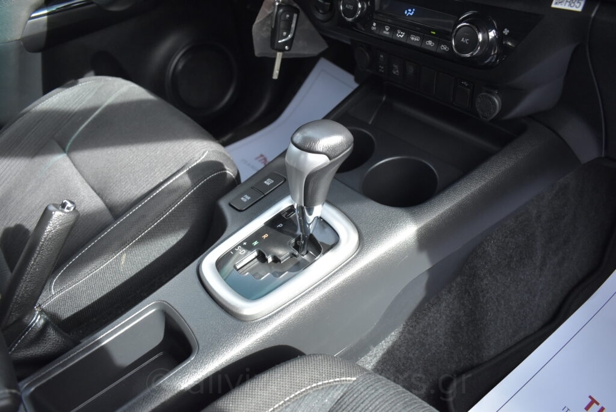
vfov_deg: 48.0
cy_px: 206
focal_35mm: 27
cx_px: 308
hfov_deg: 67.4
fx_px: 462
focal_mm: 18
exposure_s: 1/1000
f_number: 3.5
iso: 1600
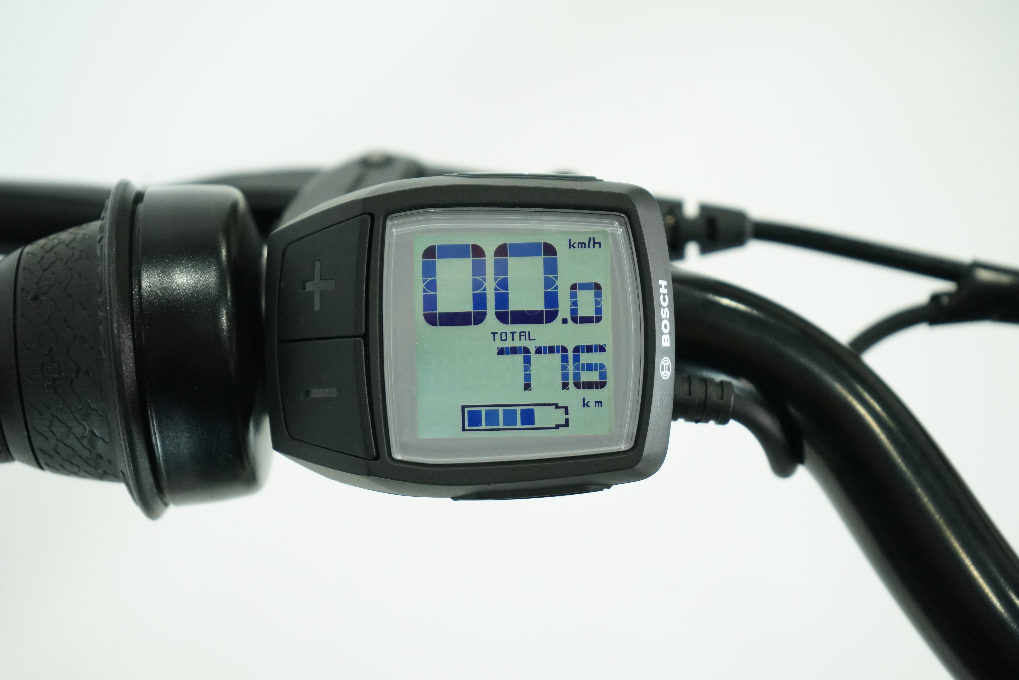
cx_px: 510
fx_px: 1981
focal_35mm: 70
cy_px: 340
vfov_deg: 19.5
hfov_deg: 28.8
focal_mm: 70
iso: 2500
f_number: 5.6
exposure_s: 1/200
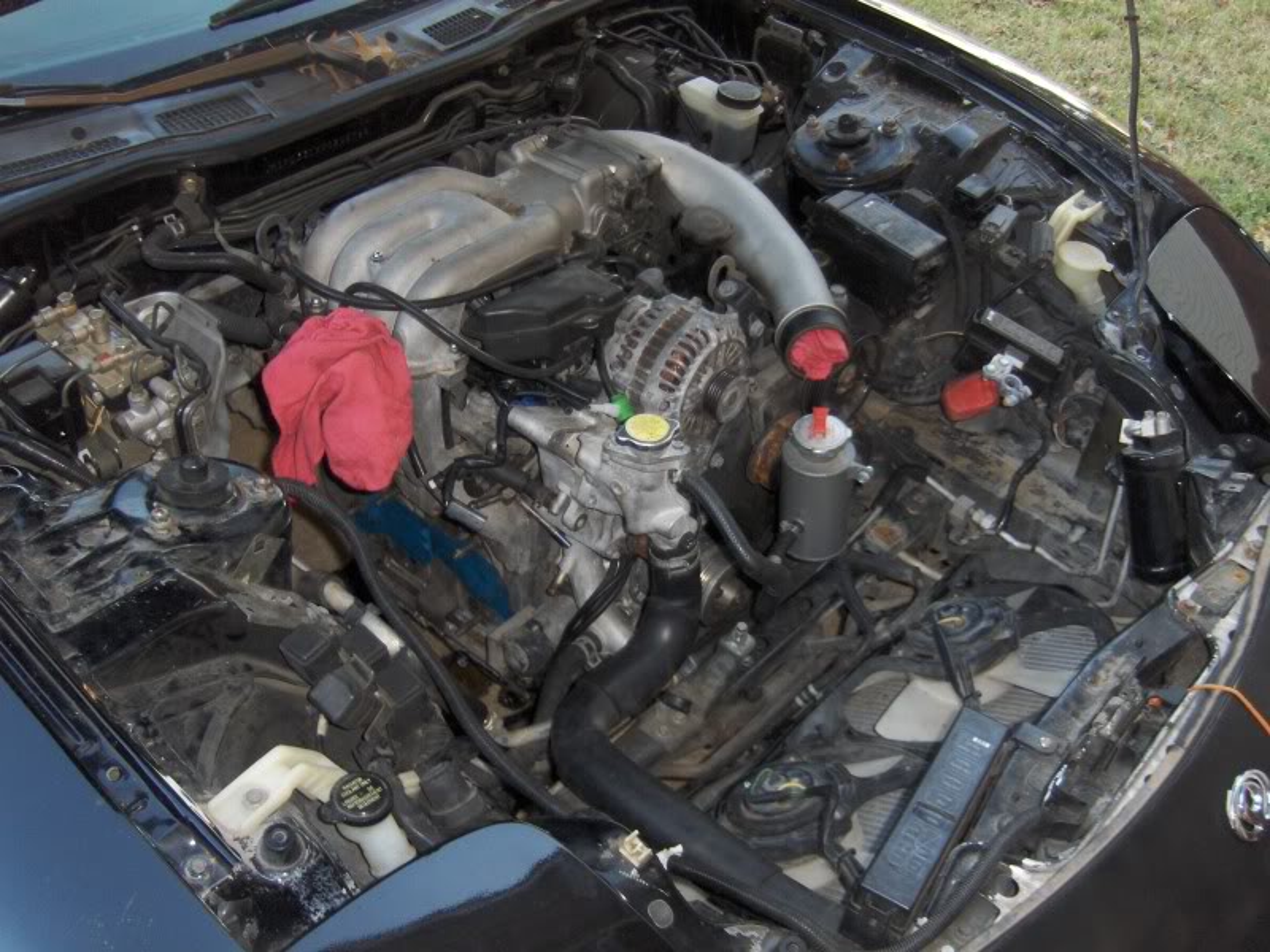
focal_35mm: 35
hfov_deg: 52.6
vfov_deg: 40.7
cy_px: 476
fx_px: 1284
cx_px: 635
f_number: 2.8
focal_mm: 7.5
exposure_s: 1/60
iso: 100
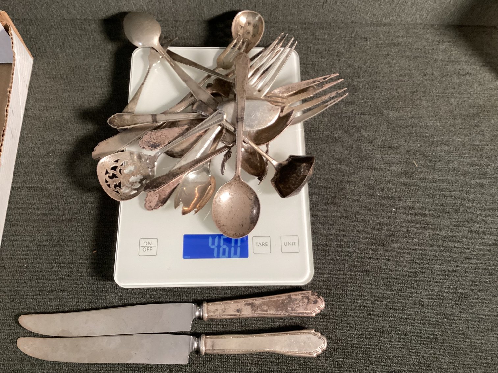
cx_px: 249
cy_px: 186
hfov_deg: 58.3
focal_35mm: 31
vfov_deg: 45.4
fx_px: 446
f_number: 2.4
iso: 160
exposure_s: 1/60
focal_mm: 3.3
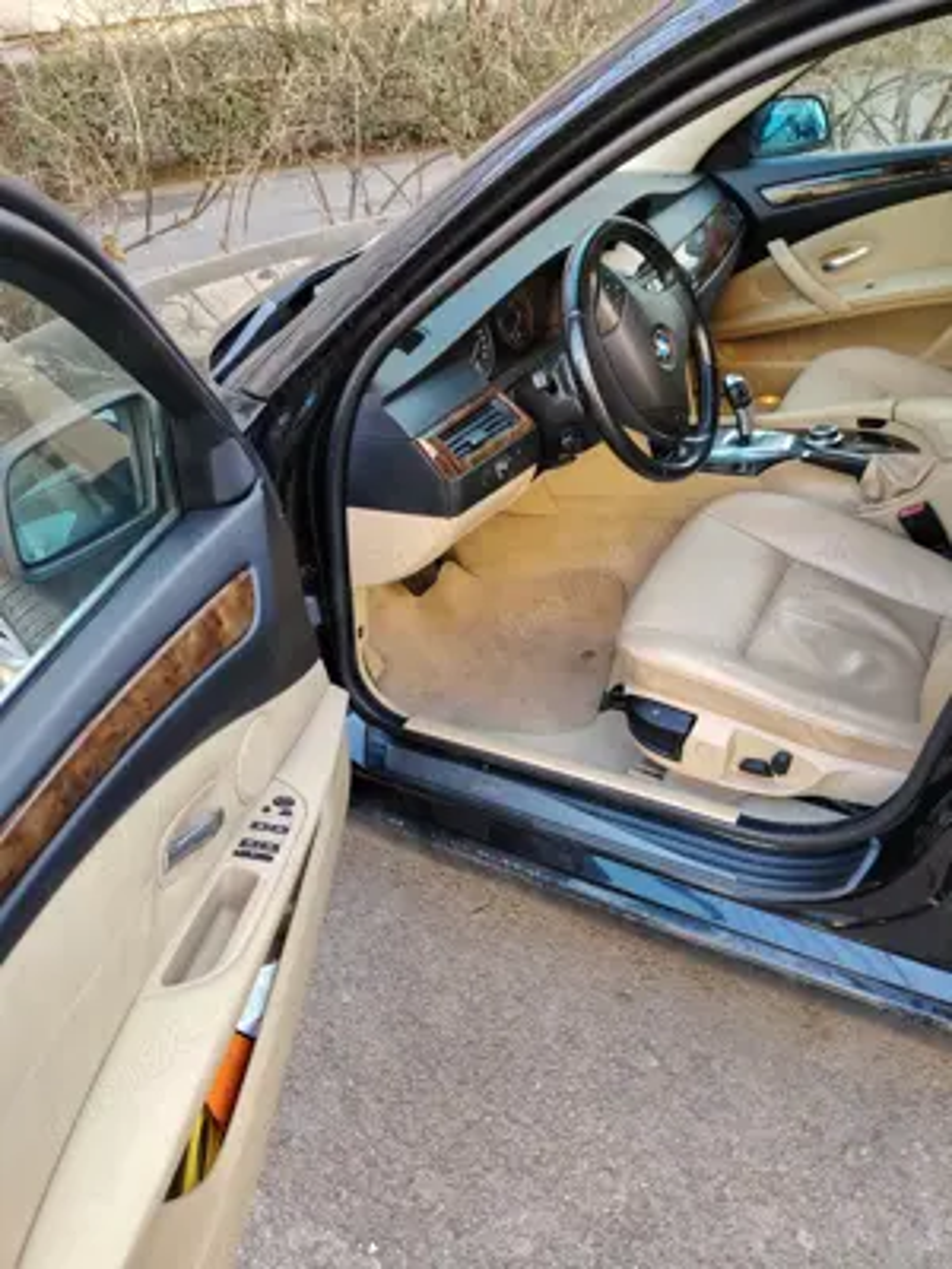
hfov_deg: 56.8
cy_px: 634
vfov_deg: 71.6
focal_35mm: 24
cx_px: 476
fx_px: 880
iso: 356
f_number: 1.75
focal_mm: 5.25
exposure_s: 1/100
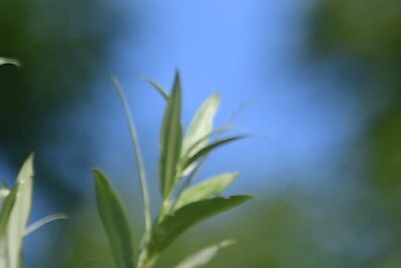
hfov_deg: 0.6
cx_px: 238
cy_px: -342
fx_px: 41159
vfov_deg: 0.4
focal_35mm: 3694
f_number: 5.6
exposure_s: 1/1250
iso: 250
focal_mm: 420
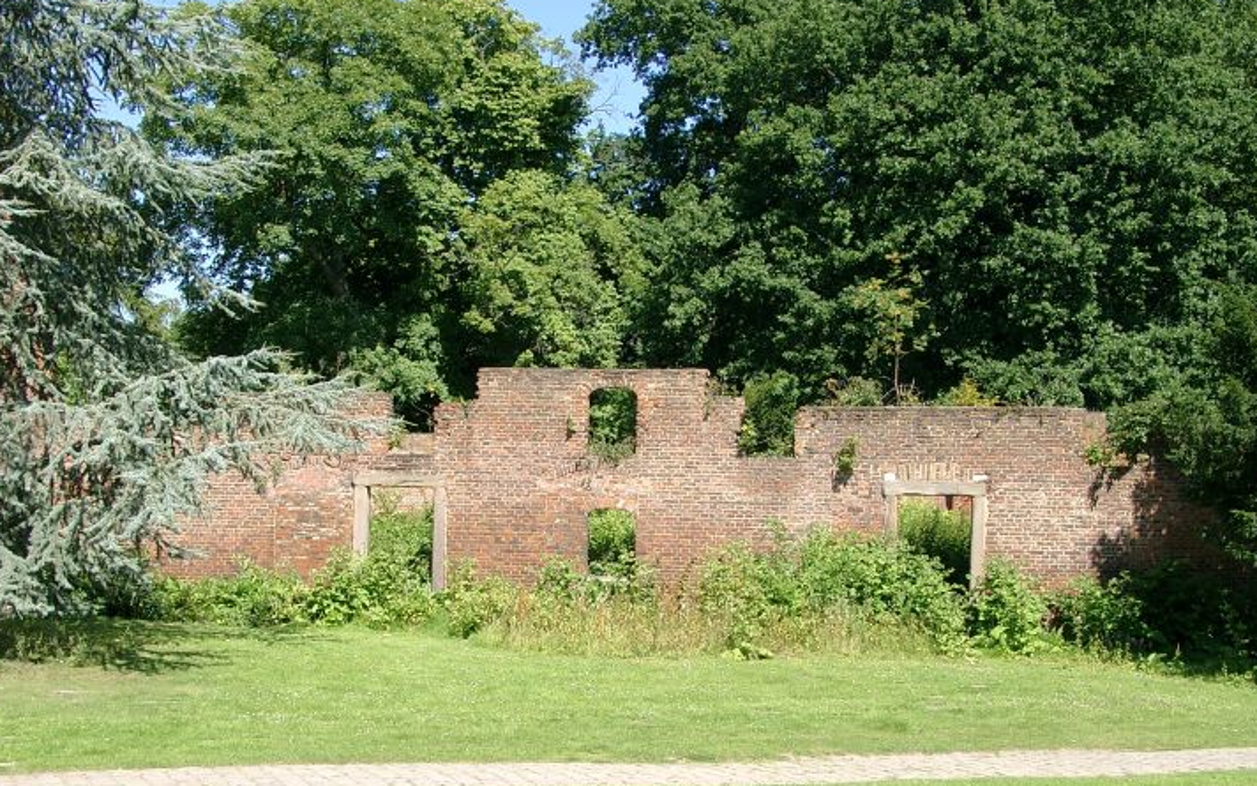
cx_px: 597
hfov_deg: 40.3
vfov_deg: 25.8
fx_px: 1713
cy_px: 447
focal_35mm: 50
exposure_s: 1/334
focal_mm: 8.82
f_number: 4
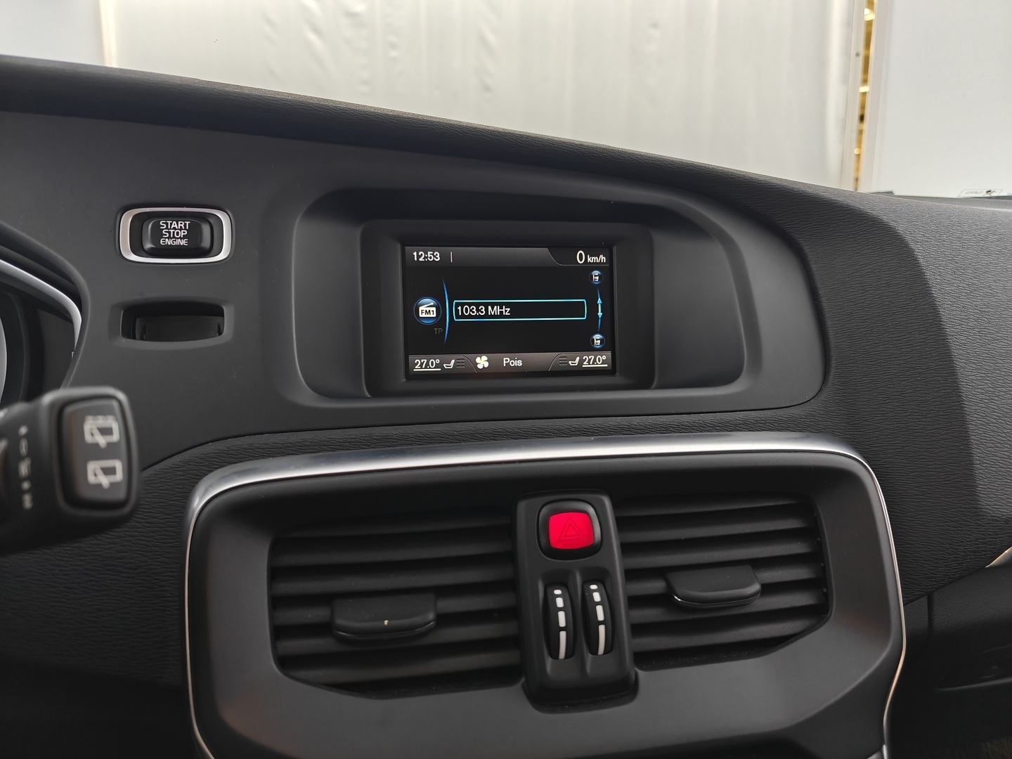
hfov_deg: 73.9
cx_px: 506
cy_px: 380
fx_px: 672
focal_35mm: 23
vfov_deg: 58.9
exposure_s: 1/61
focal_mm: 6.06
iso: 1250
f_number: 1.6
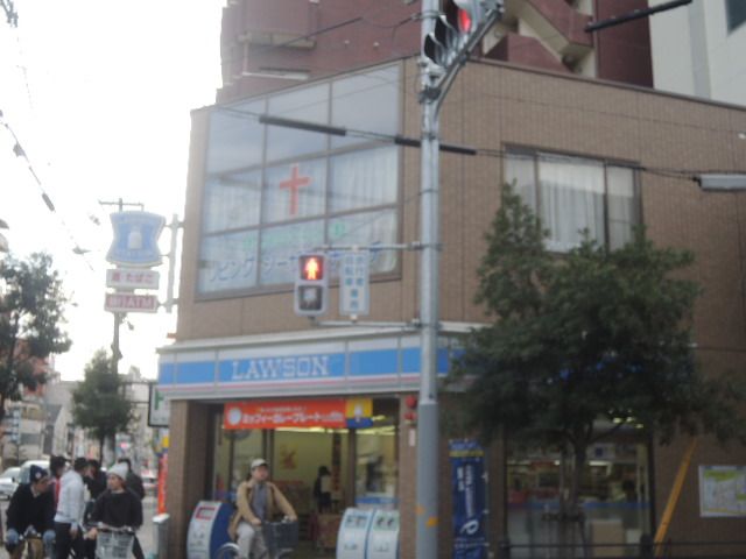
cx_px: 373
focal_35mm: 45
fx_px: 970
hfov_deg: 42.1
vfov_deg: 32.2
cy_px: 280
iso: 100
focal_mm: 8.1
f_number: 2.8
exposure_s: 1/320
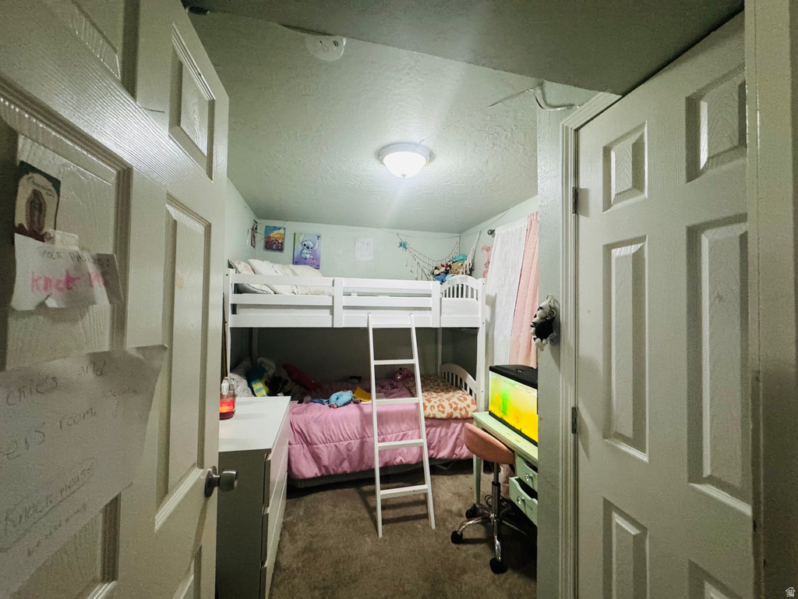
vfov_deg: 85.7
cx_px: 399
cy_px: 300
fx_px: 323
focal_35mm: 14
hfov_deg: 102.1
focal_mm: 2.22
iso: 500
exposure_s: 1/60
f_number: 2.2
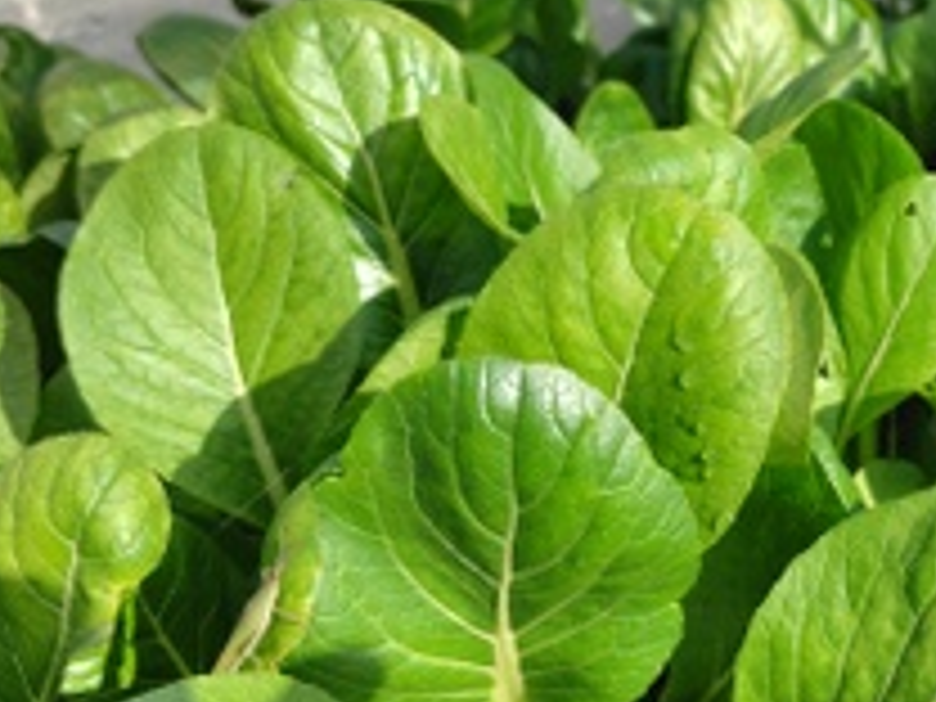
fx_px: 1433
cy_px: 342
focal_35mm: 53
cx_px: 828
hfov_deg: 34.3
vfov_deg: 27.5
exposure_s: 1/1171
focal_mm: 5.6
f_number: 1.9
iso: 50
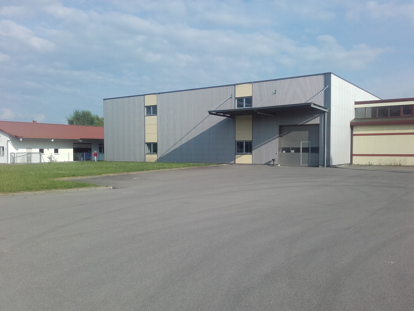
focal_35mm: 31
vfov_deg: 45.4
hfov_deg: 58.4
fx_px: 371
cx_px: 207
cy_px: 156
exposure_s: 1/1150
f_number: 2.2
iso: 50
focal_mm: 3.31
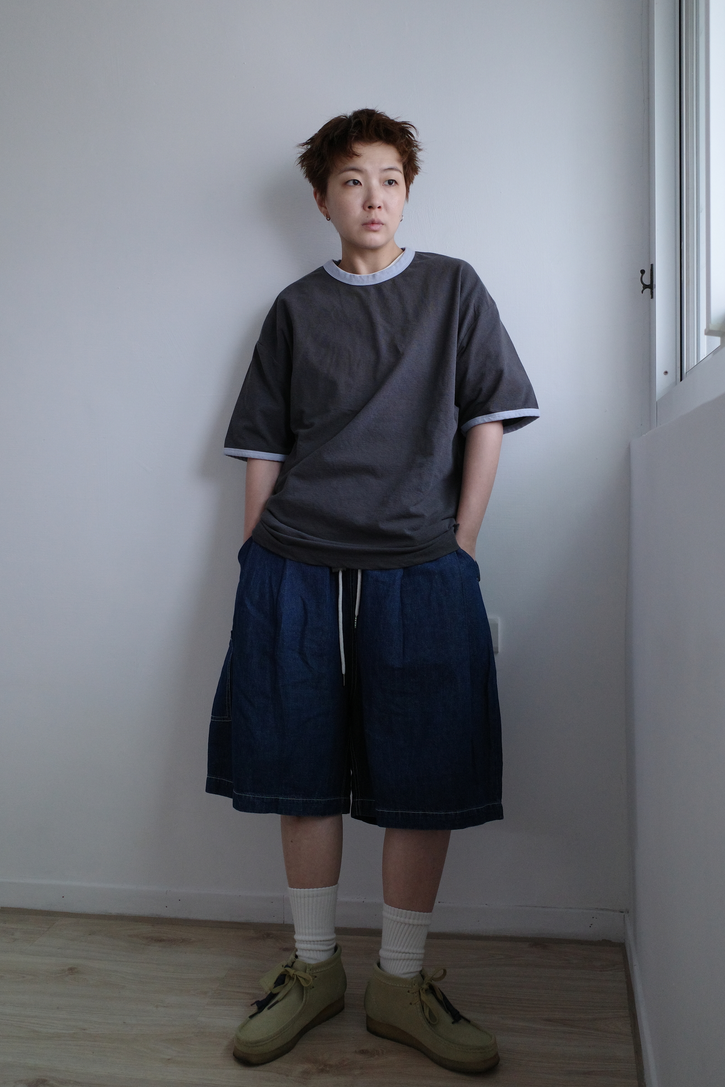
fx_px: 1057
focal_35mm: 35
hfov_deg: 37.9
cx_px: 362
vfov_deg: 54.4
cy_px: 544
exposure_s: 1/30
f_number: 2.8
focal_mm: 18.3
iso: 1250
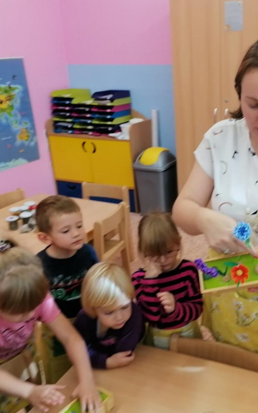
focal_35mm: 39
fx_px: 439
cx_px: 205
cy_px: 206
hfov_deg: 31.9
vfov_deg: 50.4
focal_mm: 4.75
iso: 160
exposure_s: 1/100
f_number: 1.8
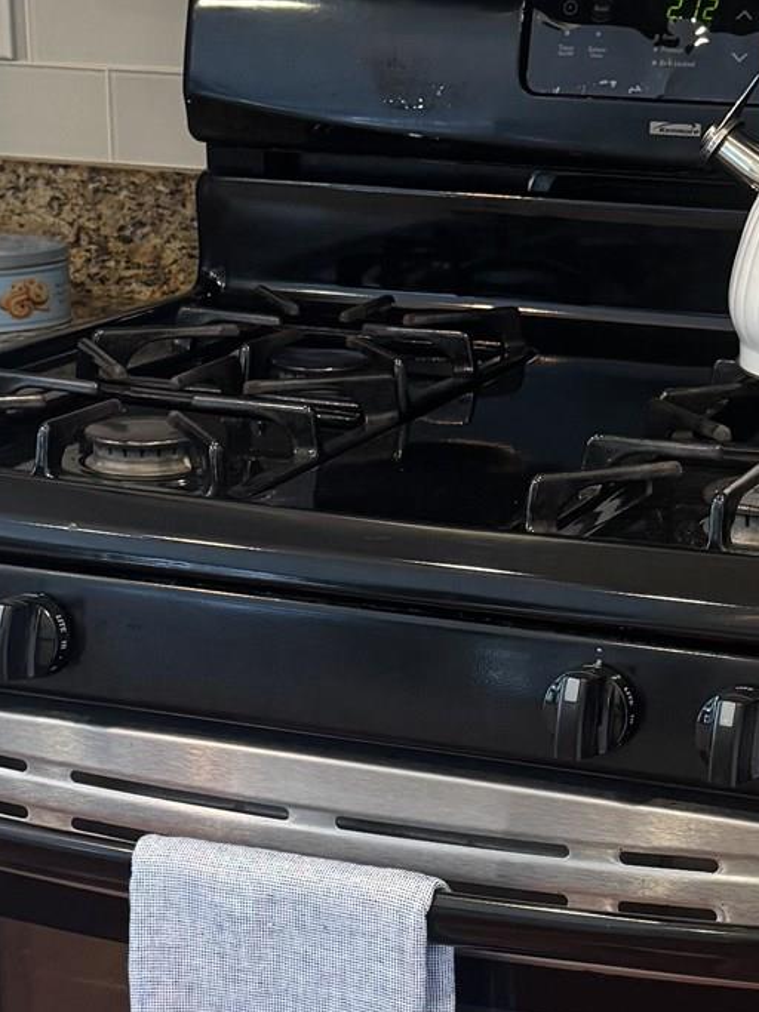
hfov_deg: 18.0
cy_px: 567
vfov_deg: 24.1
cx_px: 605
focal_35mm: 81
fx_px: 2369
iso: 320
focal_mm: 6.76
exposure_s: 1/60
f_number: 1.78
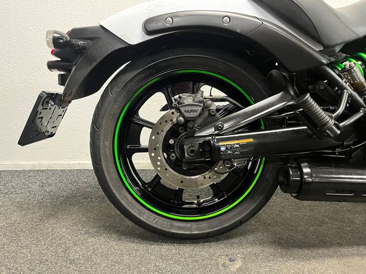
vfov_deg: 53.1
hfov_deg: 67.3
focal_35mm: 26
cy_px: 137
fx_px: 275
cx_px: 183
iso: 400
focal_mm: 5.1
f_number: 1.6
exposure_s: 1/33
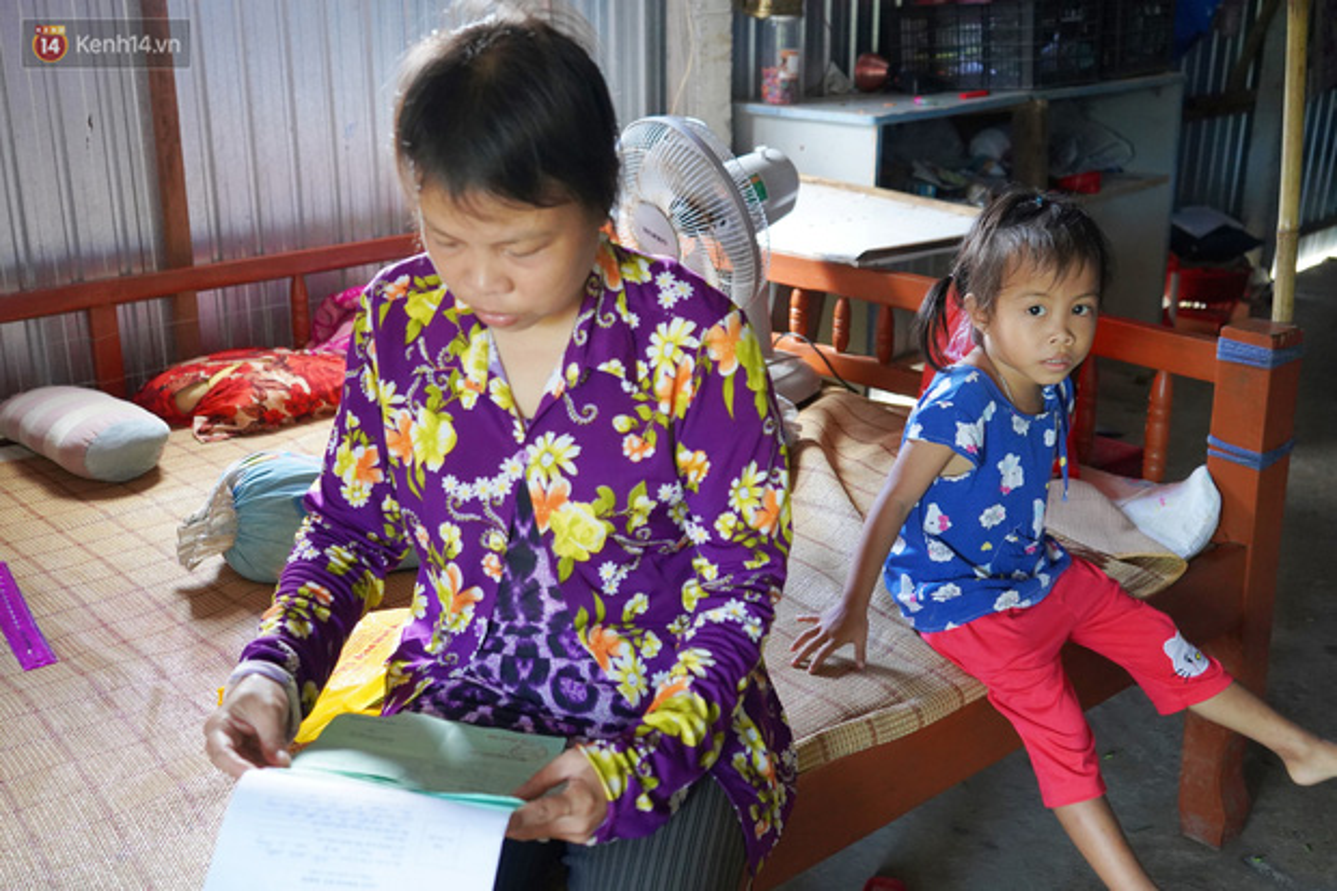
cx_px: 668
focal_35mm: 39
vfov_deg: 34.2
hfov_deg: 49.6
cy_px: 446
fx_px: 1448
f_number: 4
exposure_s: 1/160
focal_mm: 39
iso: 5000
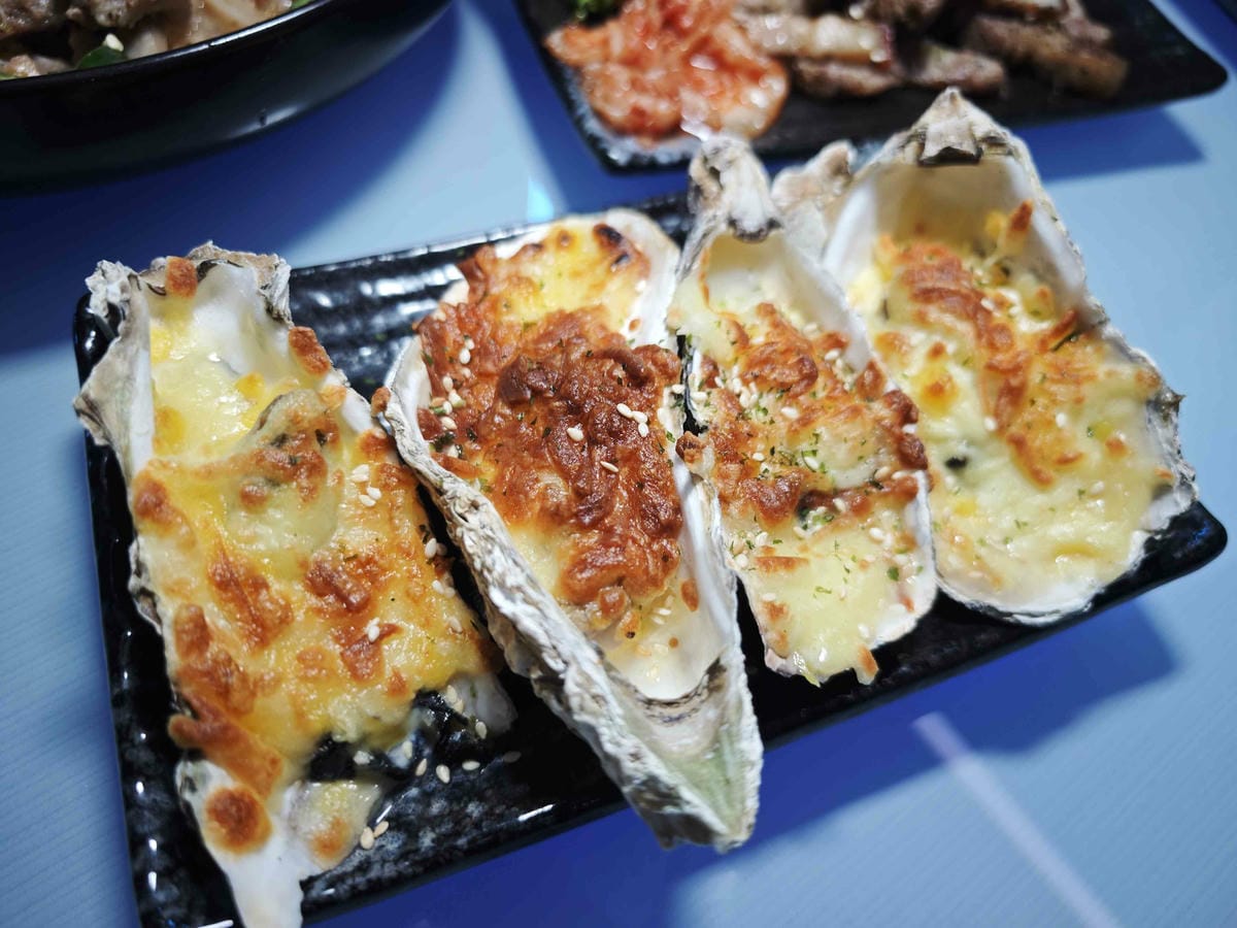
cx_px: 618
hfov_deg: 73.9
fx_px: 822
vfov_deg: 58.9
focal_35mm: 23
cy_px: 464
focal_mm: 8.72
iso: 400
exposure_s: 1/60
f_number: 2
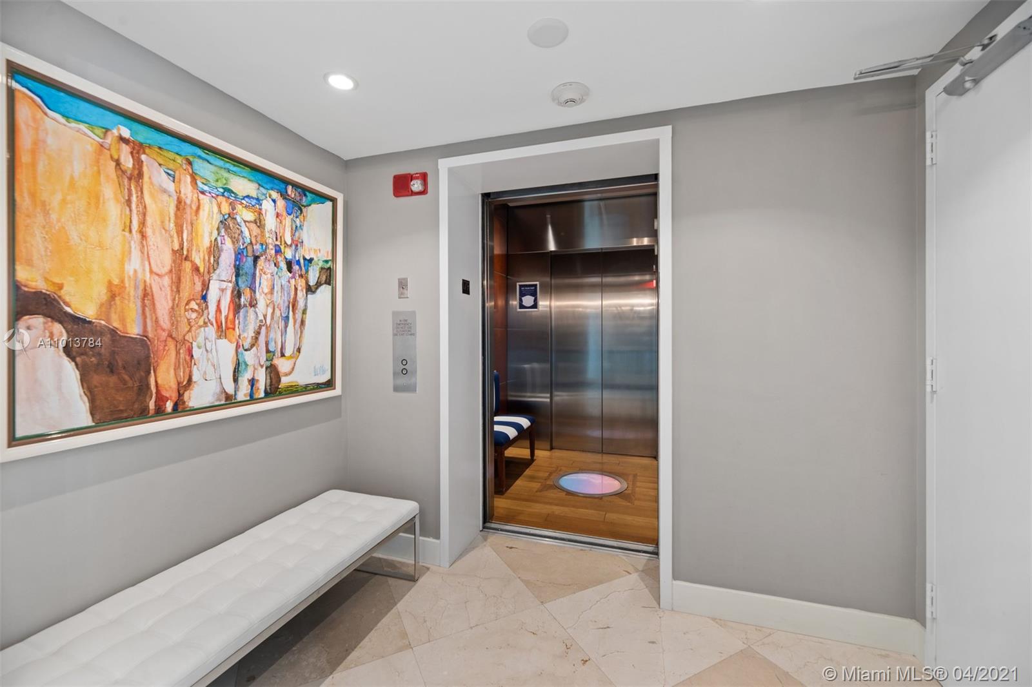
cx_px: 516
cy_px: 344
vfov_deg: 81.2
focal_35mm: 14
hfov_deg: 104.3
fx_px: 401
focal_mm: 14
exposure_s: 1/2.5
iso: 320
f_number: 7.1
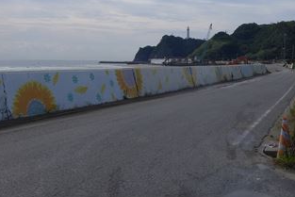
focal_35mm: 46
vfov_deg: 28.6
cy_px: 37
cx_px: 188
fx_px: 377
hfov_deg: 42.3
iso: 80
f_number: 3.2
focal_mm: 4.7
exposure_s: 1/2000
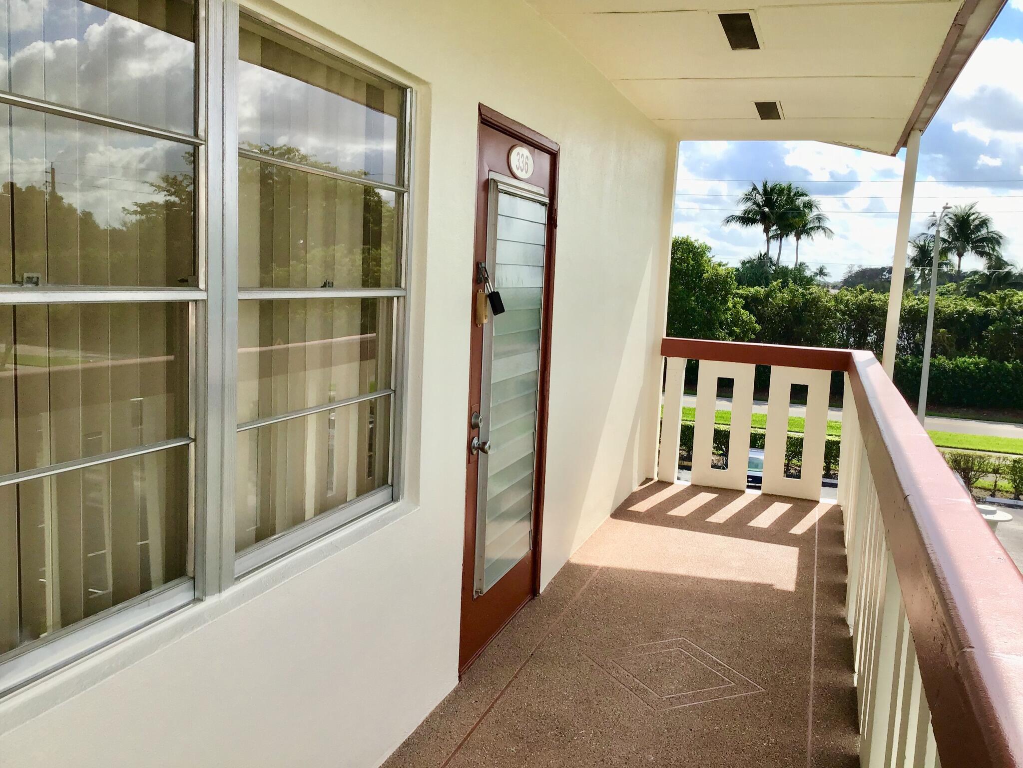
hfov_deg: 58.4
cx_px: 512
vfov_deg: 45.4
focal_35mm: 31
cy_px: 384
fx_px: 916
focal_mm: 3.3
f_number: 2.4
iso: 25
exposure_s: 1/1274
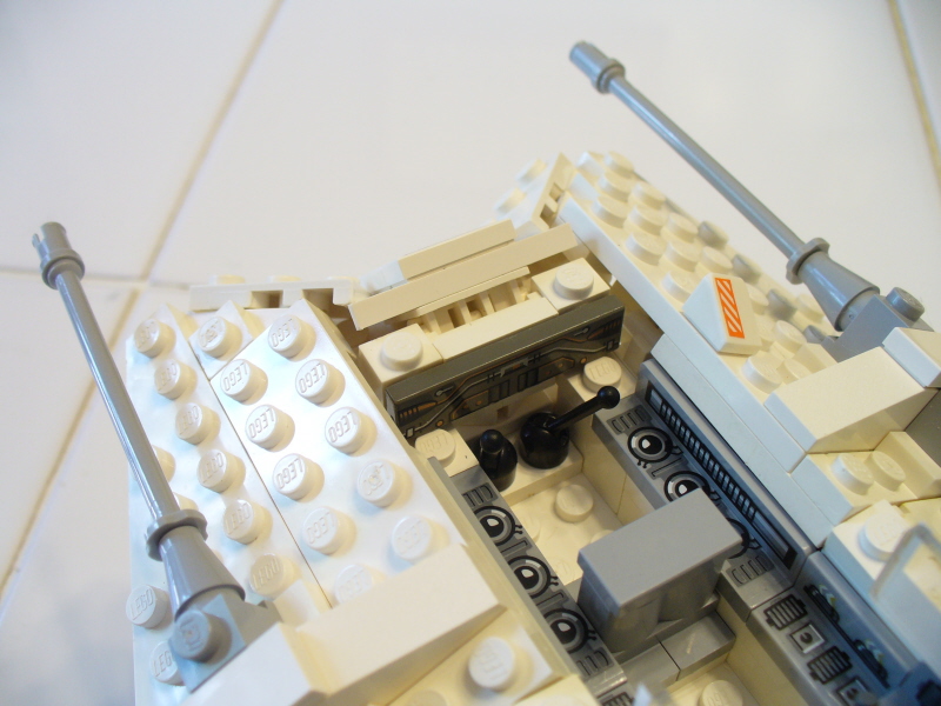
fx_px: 1006
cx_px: 470
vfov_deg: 38.7
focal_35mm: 37
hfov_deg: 50.1
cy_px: 353
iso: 100
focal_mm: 6.1
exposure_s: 1/30
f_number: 2.8
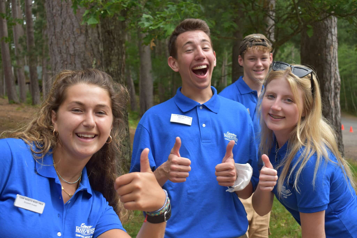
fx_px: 506
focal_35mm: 51
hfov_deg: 38.9
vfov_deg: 26.5
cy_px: 119
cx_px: 178
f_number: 5.6
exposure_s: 1/250
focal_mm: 34
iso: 200
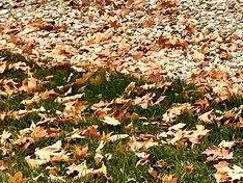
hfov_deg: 11.2
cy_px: -184
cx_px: 487
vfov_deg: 8.8
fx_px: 1124
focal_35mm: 160
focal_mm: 5.7
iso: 50
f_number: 1.5
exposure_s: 1/405
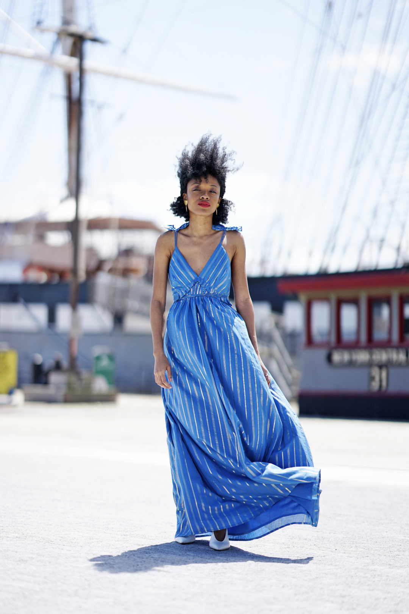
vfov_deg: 23.9
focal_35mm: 85
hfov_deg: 16.1
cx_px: 204
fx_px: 1448
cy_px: 307
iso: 100
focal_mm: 85
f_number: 1.4
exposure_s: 1/4000
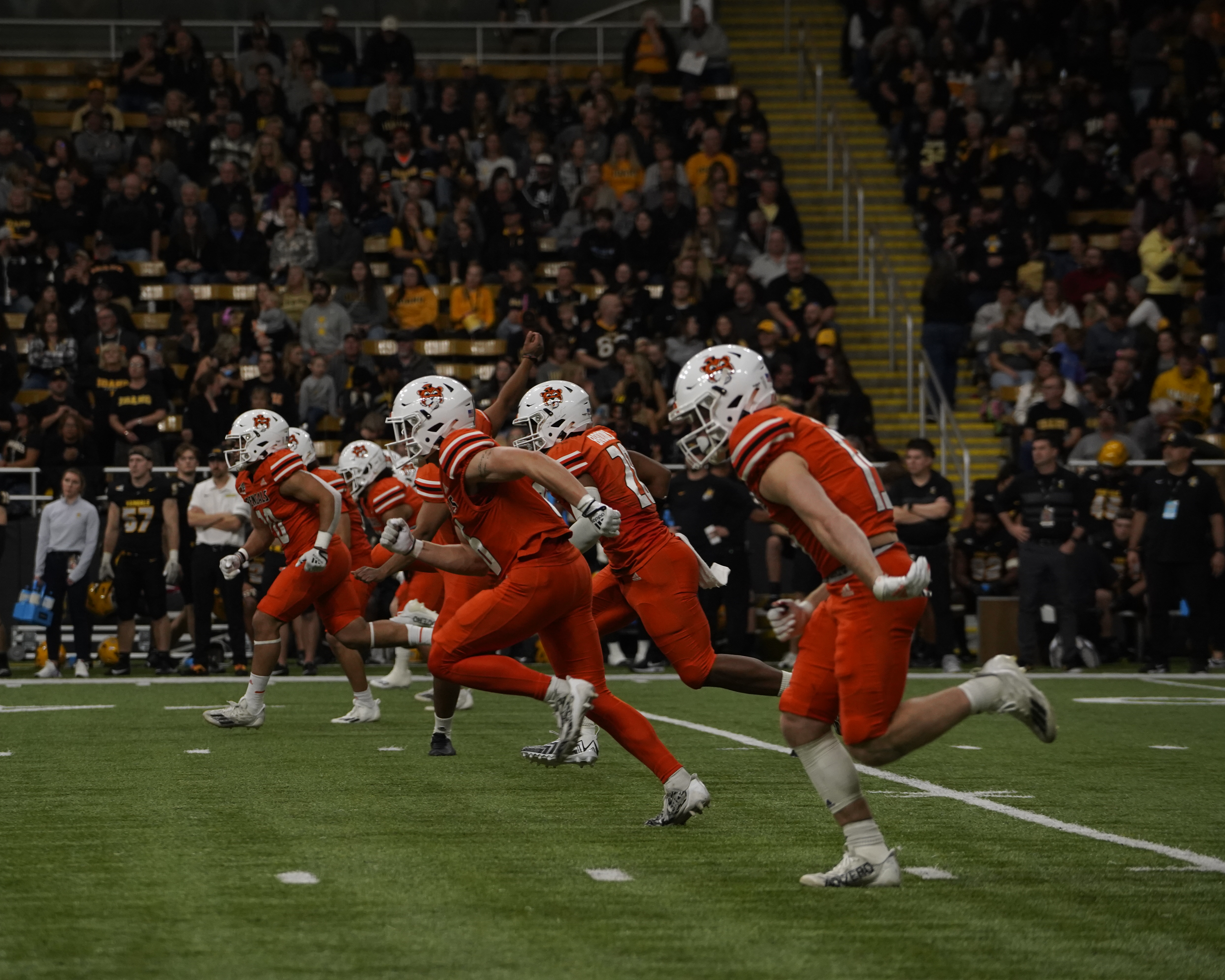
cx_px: 500
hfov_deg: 10.0
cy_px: 490
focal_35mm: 193
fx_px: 6997
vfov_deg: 8.0
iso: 3200
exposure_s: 1/800
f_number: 5
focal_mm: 171
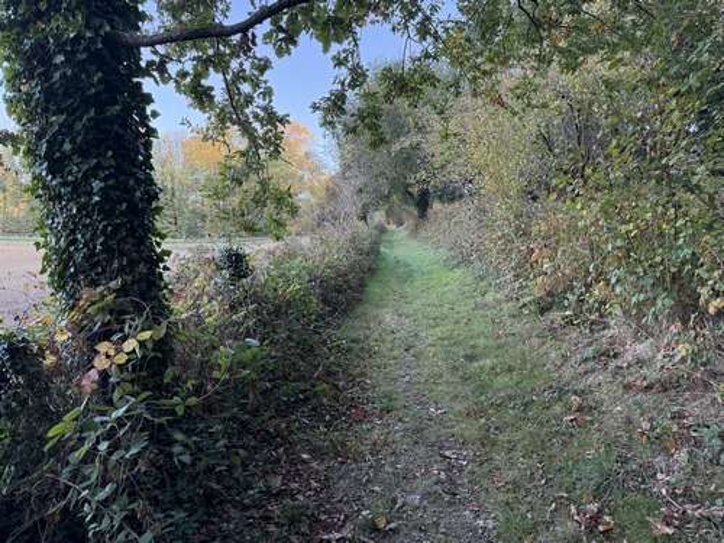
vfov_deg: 56.8
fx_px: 502
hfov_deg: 71.6
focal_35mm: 24
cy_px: 272
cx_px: 362
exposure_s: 1/192
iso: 200
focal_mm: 6.76
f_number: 1.78
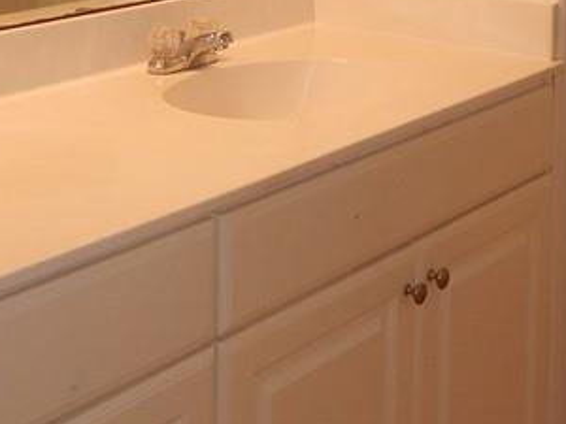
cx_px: 302
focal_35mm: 75
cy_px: -143
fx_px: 1226
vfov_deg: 18.2
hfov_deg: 26.0
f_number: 3
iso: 125
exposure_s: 1/60
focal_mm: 4
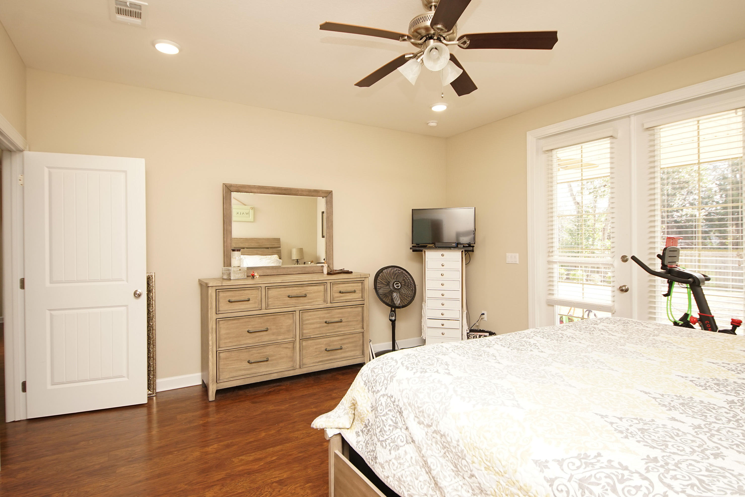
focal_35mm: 18
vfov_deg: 67.4
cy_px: 248
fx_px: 373
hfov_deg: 90.0
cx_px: 372
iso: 400
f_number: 5
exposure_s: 1/60
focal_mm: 12
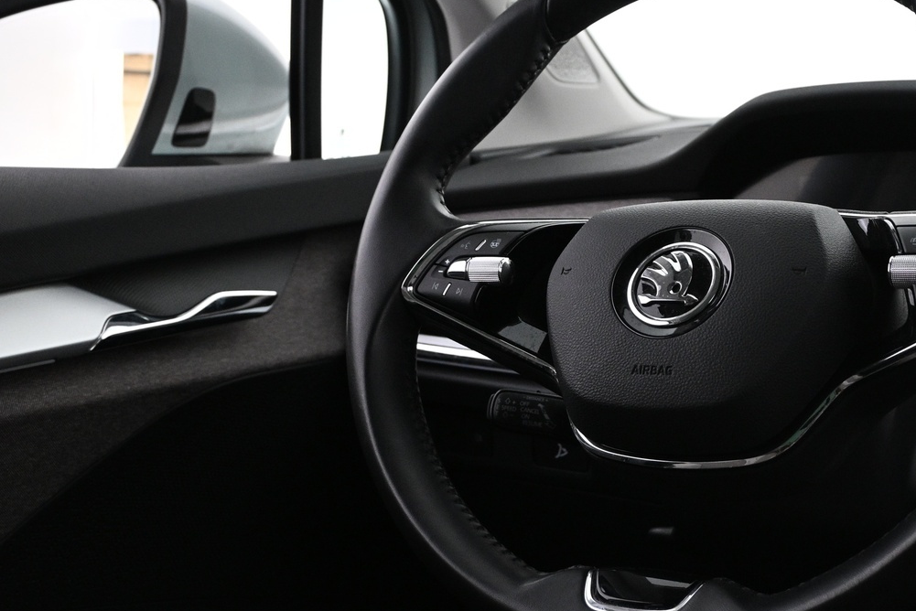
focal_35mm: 56
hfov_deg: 35.1
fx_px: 1420
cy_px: 313
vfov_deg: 24.3
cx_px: 668
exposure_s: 1/30
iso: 1600
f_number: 4.2
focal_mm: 23
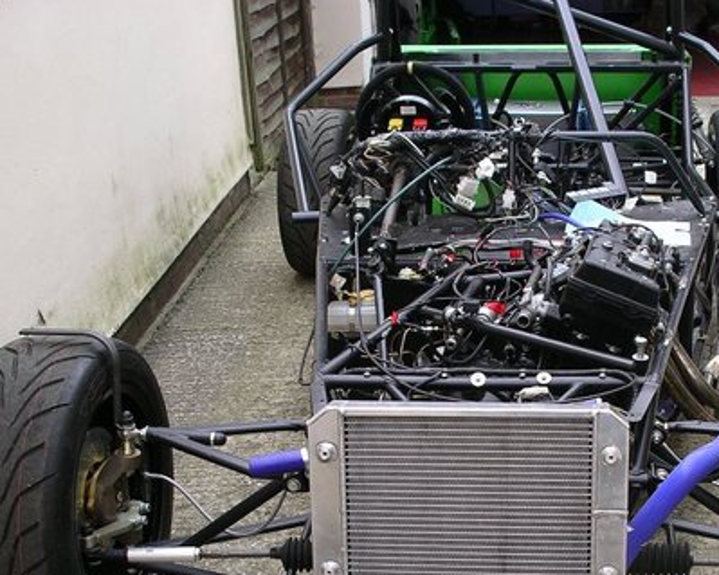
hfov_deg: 32.2
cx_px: 476
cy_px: 429
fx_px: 1234
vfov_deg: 25.9
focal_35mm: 58
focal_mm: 7.8
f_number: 3.2
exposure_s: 1/195
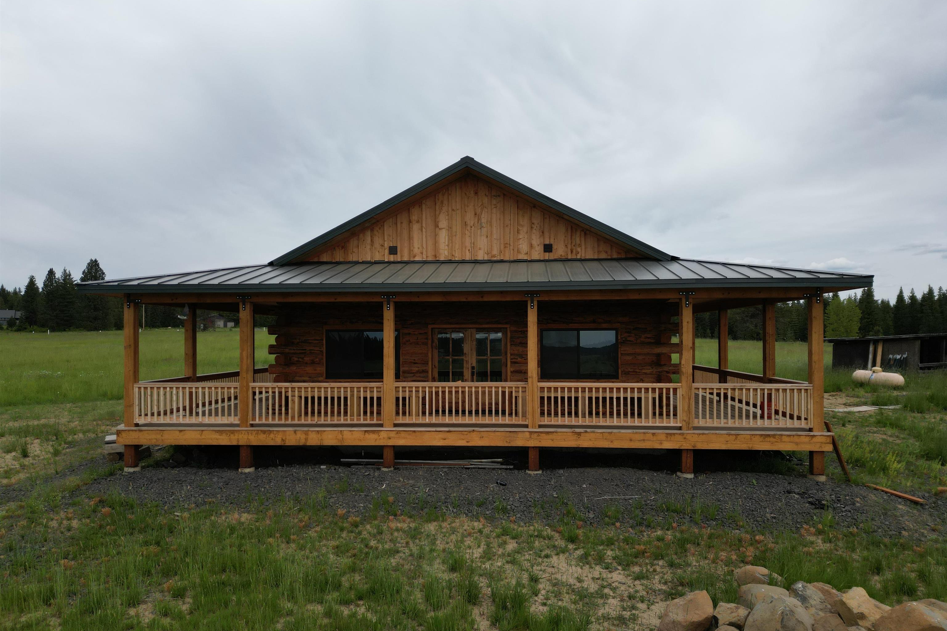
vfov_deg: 51.3
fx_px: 658
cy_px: 337
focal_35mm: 25
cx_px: 474
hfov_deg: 71.5
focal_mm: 6.72
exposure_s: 1/3200
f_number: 1.7
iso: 100
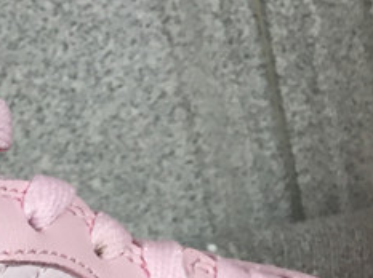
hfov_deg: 14.3
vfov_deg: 11.9
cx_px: -322
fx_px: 1291
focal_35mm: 120
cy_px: 371
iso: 25
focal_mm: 3.3
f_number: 2.4
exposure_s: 1/112
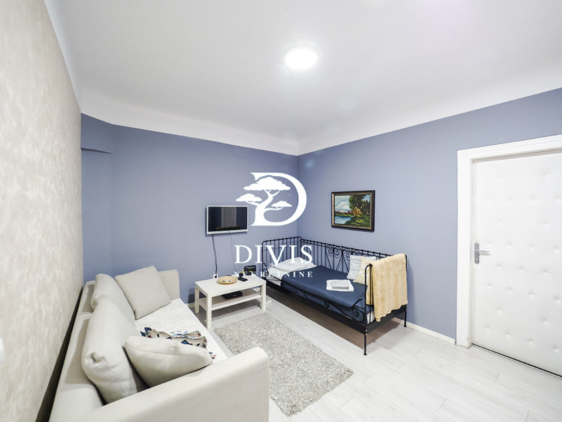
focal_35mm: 14
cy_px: 211
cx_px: 281
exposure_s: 1/15
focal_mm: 7
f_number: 4
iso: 400
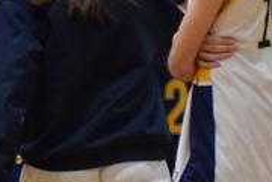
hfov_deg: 4.7
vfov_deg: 3.2
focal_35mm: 433
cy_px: 57
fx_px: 3271
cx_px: -222
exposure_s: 1/640
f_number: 4.8
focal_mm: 52
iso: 4000
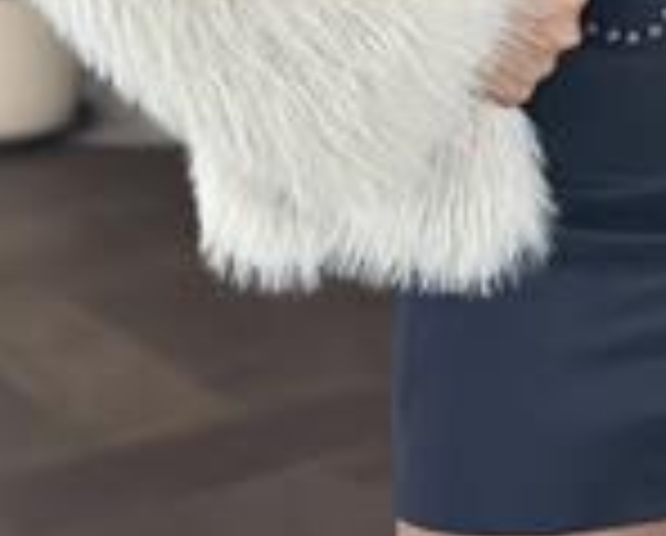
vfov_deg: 9.3
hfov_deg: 11.9
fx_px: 3160
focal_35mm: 160
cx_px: 670
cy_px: -360
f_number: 1.78
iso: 640
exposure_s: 1/40
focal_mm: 6.86
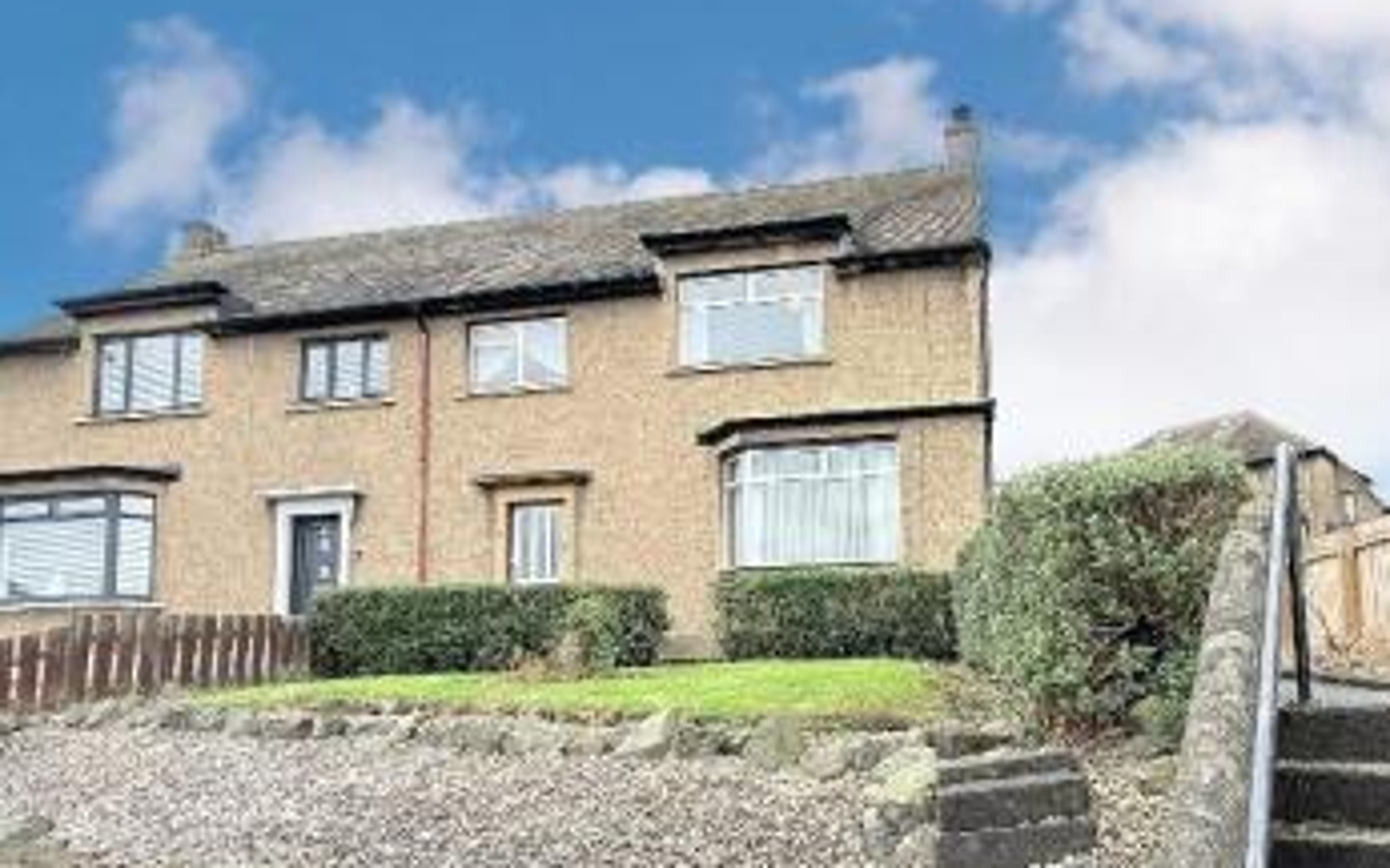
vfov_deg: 47.7
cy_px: 633
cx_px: 846
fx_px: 947
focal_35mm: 25
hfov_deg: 71.7
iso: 64
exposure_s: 1/288
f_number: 2.2
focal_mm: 2.22
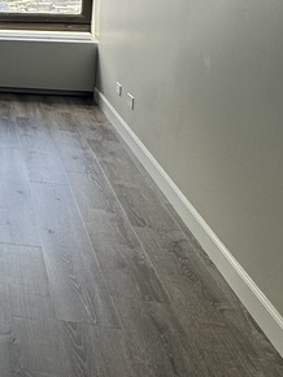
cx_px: -160
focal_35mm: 52
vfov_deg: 34.0
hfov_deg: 22.2
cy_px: 10
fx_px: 567
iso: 50
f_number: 2.2
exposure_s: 1/120
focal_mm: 2.22
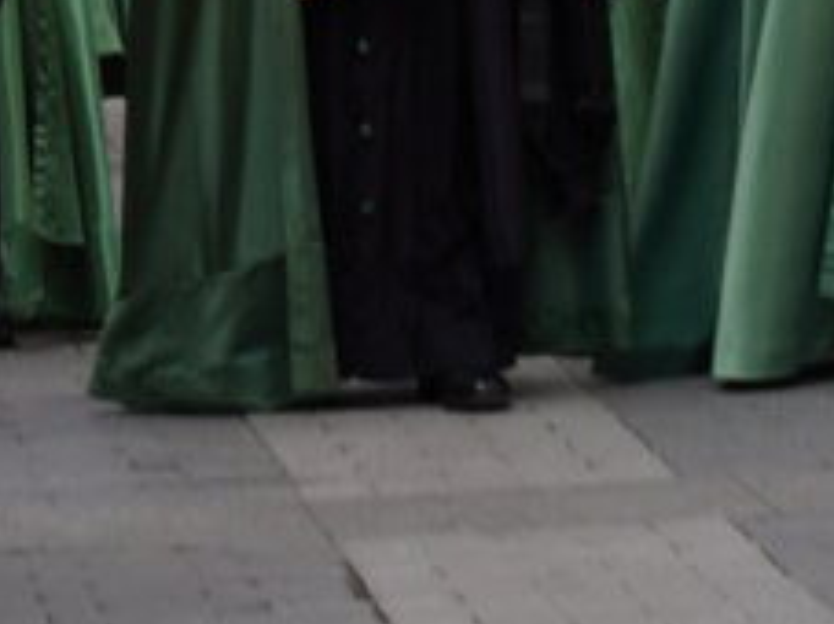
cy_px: -1490
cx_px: 208
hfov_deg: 4.4
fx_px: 10781
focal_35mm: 448
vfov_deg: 3.2
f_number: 5.6
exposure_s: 1/250
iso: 100
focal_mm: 55
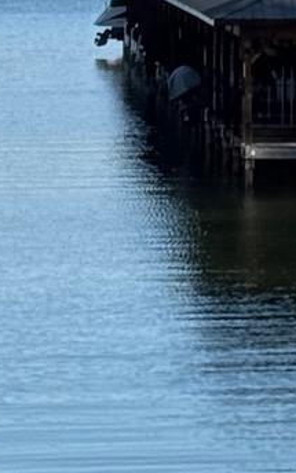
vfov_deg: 6.9
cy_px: 143
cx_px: 25
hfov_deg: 4.3
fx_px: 3911
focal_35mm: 303
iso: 64
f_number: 1.78
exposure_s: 1/4049
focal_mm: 6.76
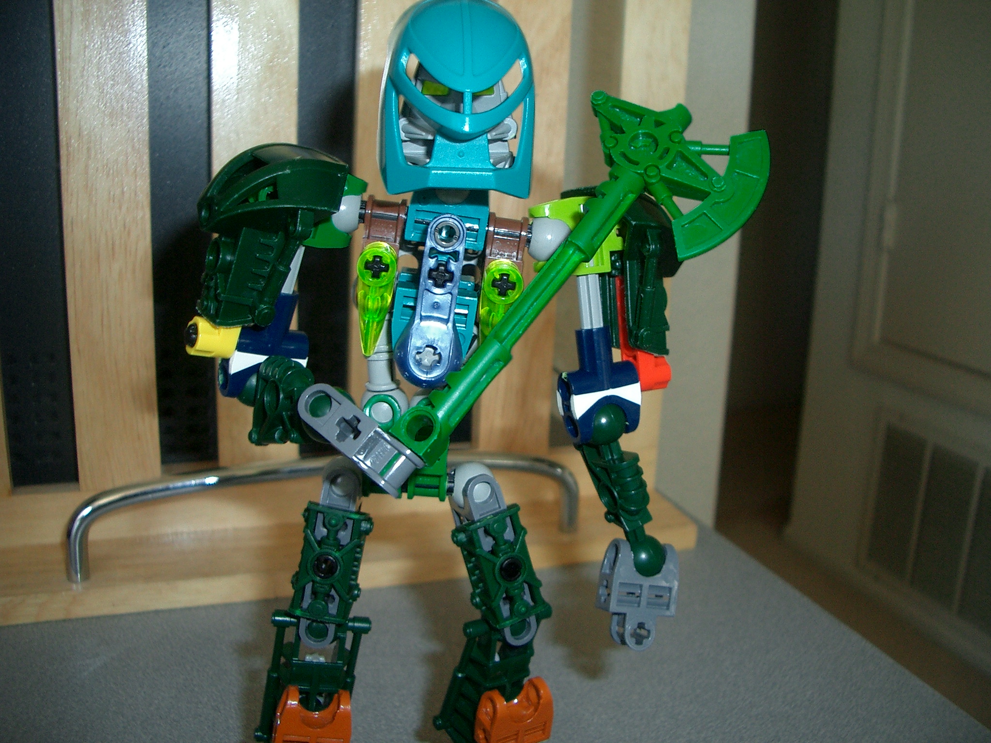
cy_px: 372
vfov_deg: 40.7
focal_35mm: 35
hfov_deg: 52.6
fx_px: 1002
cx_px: 496
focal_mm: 5.8
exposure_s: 1/40
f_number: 2.6
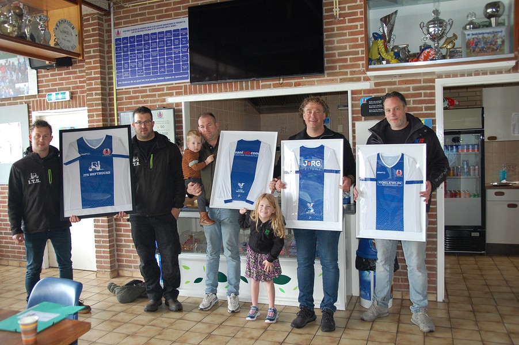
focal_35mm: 32
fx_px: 454
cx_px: 260
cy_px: 172
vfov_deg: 41.7
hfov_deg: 59.5
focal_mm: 21
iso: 400
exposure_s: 1/60
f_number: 3.2
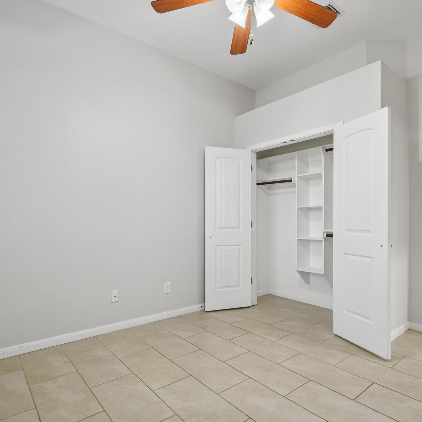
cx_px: 230
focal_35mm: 20
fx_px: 276
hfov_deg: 74.7
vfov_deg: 74.8
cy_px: 207
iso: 400
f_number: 8
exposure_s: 1/20
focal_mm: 10
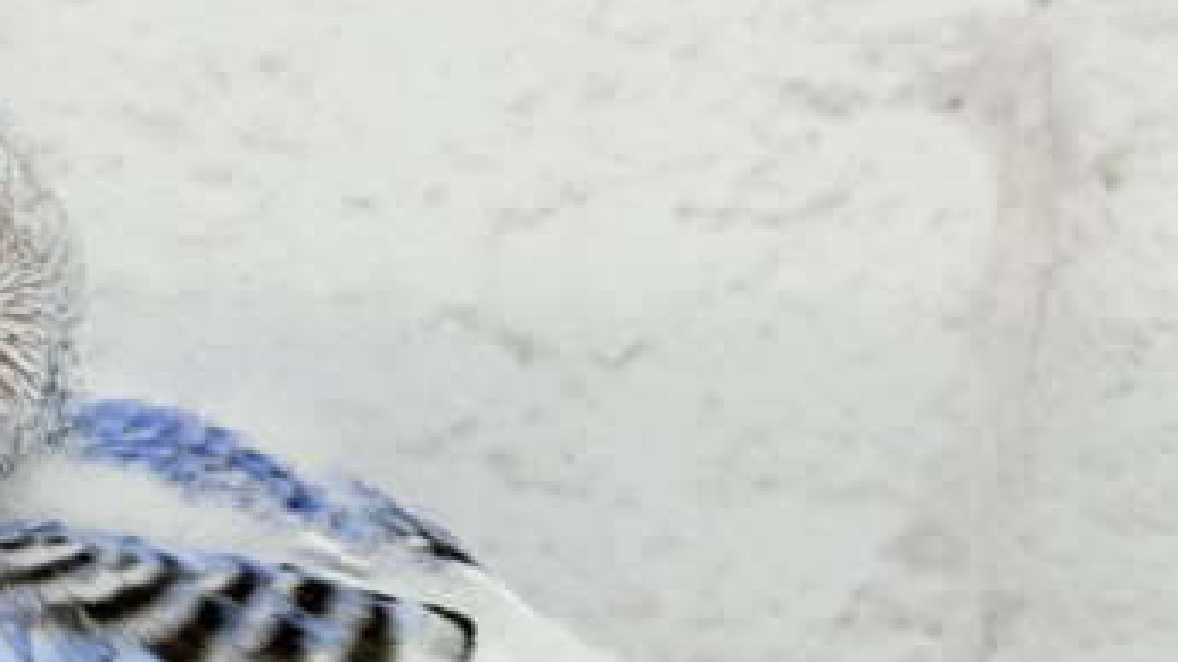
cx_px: 451
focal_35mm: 105
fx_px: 3280
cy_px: 590
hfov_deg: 20.3
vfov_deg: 11.5
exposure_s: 1/100
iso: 64
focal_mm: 5.96
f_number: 1.6
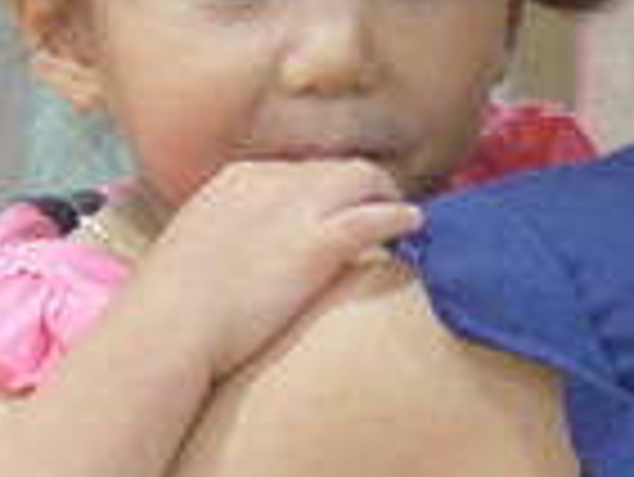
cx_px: 576
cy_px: 27
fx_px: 7479
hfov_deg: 4.8
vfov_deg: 3.6
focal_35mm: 408
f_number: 2.3
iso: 800
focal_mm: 17.7
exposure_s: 1/160
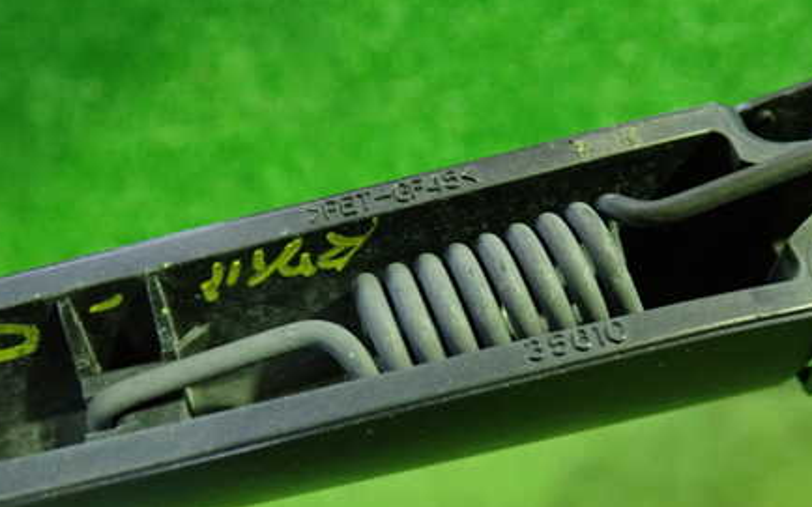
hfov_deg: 44.9
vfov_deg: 29.2
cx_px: 501
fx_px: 973
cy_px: 249
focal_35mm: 44
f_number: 2.3
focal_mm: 5.4
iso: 800
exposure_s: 1/25
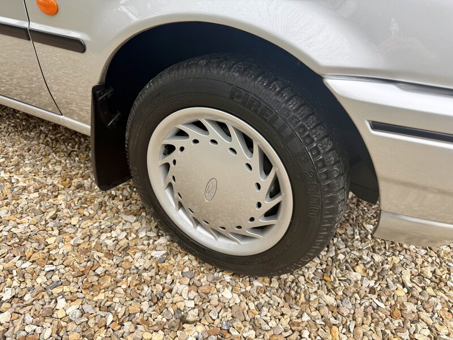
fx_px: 314
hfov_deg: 71.6
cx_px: 226
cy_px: 170
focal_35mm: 24
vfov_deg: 56.8
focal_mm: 6.76
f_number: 1.78
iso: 100
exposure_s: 1/1018
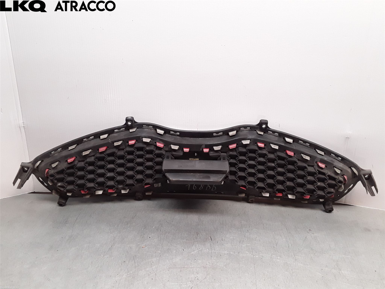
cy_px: 144
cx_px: 192
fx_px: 311
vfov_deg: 49.7
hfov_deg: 63.4
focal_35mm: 28
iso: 100
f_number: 1.9
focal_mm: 2.91
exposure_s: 1/100
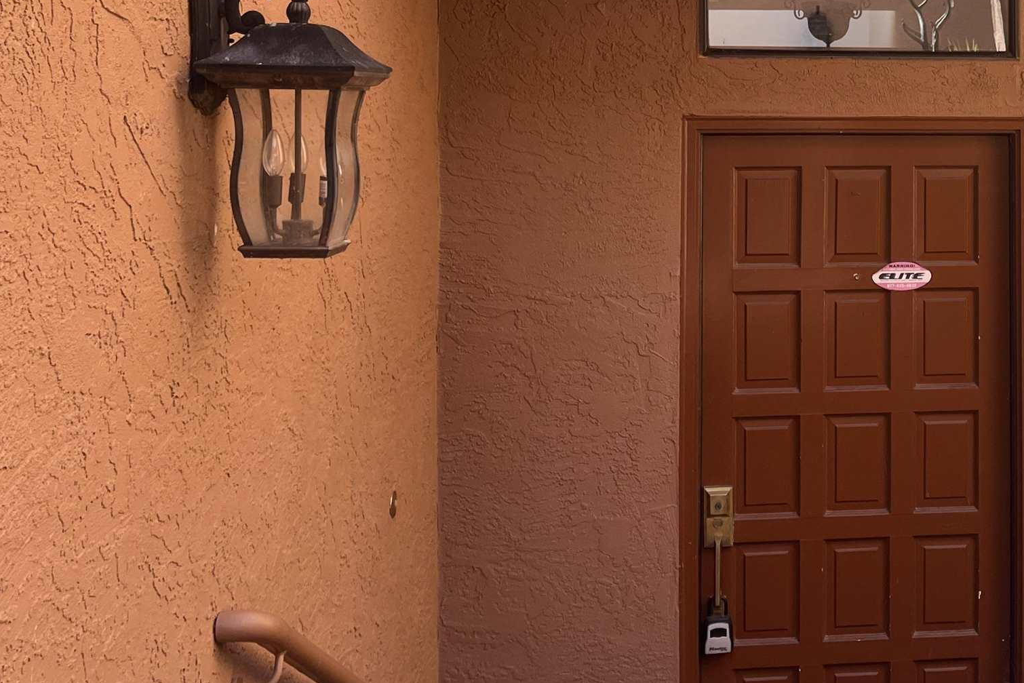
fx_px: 1564
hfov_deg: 34.1
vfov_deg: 24.3
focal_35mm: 55
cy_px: 143
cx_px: 942
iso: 50
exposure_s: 1/300
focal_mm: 5.1
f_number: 1.6
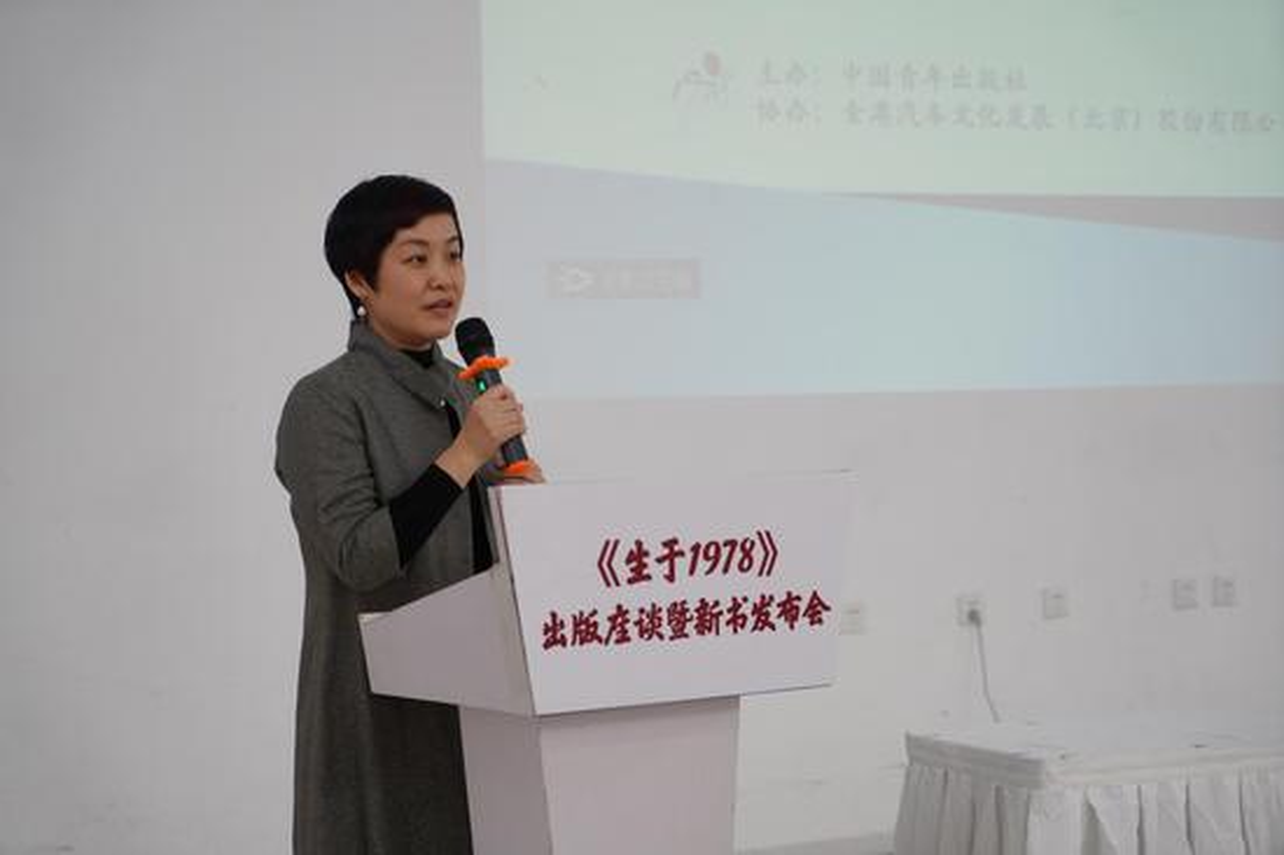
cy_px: 428
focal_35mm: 70
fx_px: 2495
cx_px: 642
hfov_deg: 28.9
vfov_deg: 19.4
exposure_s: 1/80
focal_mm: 70
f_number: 4
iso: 1000
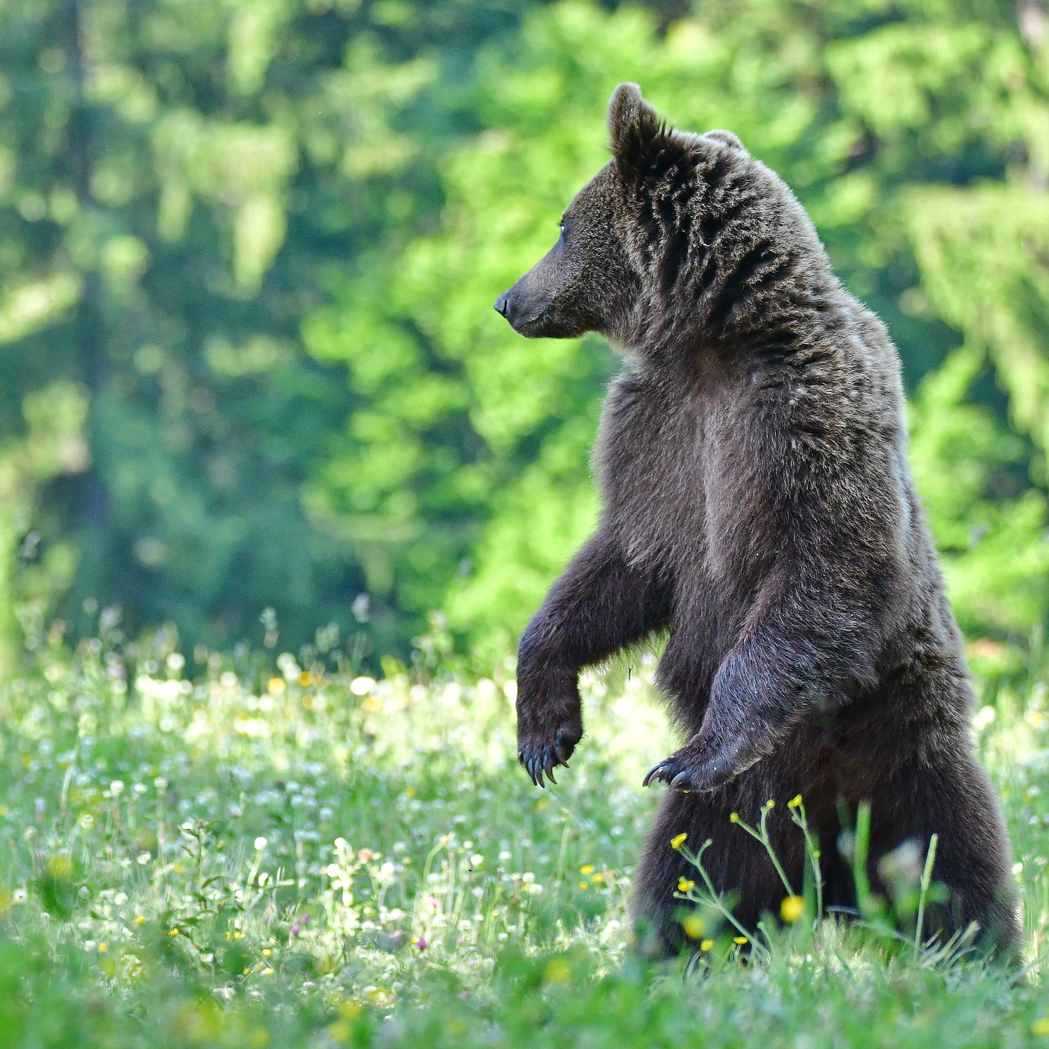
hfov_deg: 4.0
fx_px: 15120
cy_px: 524
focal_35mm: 441
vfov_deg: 4.0
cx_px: 407
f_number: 5.6
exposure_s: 1/1000
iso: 1600
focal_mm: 230
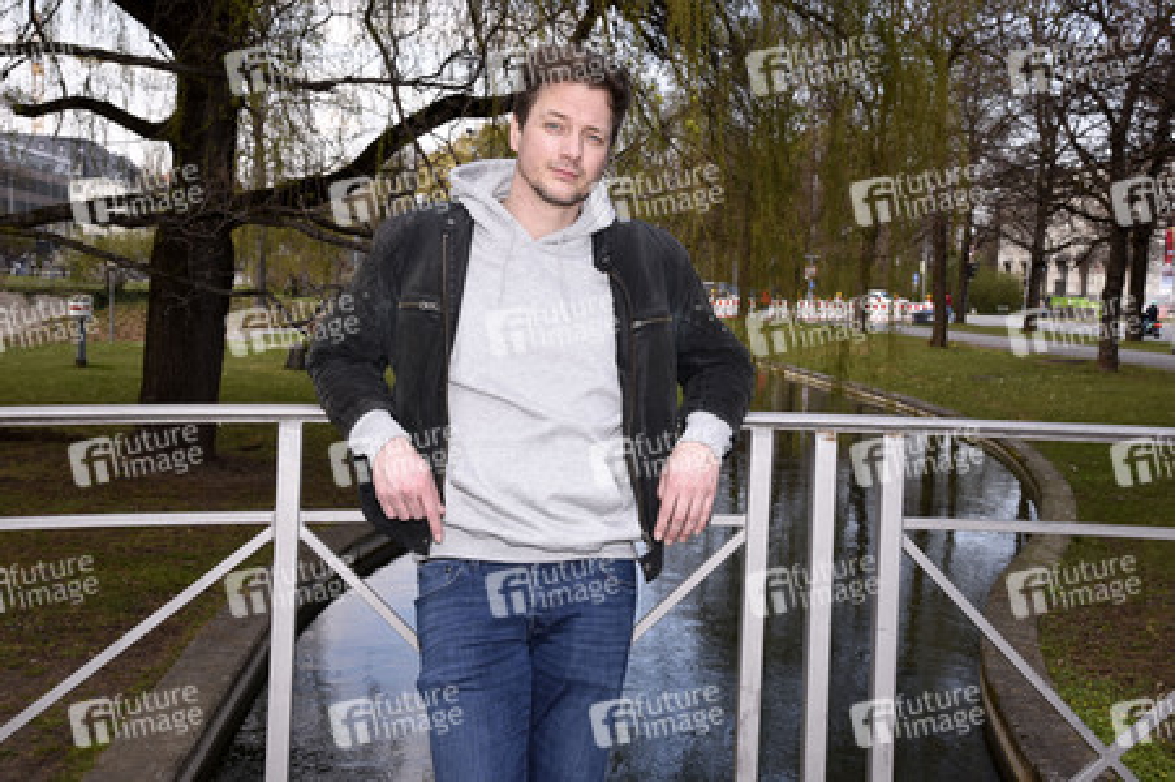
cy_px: 391
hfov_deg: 41.1
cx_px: 588
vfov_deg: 28.0
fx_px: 1565
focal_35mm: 48
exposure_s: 1/160
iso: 640
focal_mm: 48
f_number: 11
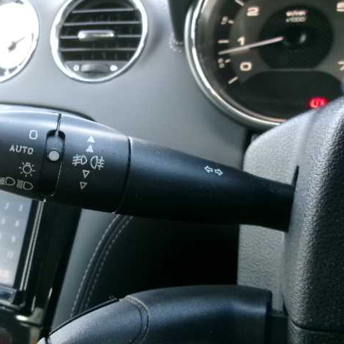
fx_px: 483
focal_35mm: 43
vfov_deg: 39.2
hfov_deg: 38.7
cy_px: 171
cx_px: 112
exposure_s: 1/34
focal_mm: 6.4
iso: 256
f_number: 4.5
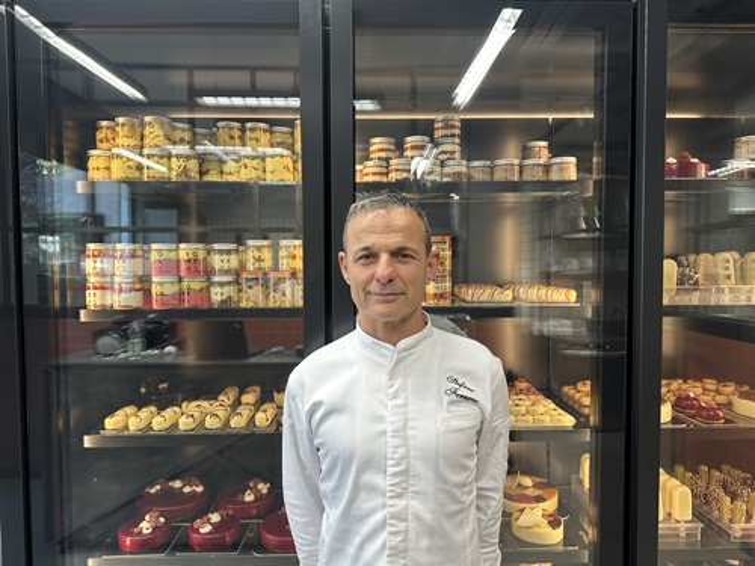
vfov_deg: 56.8
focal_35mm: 24
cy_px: 283
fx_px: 523
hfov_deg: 71.6
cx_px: 378
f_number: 1.78
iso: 80
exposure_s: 1/100
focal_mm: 6.86
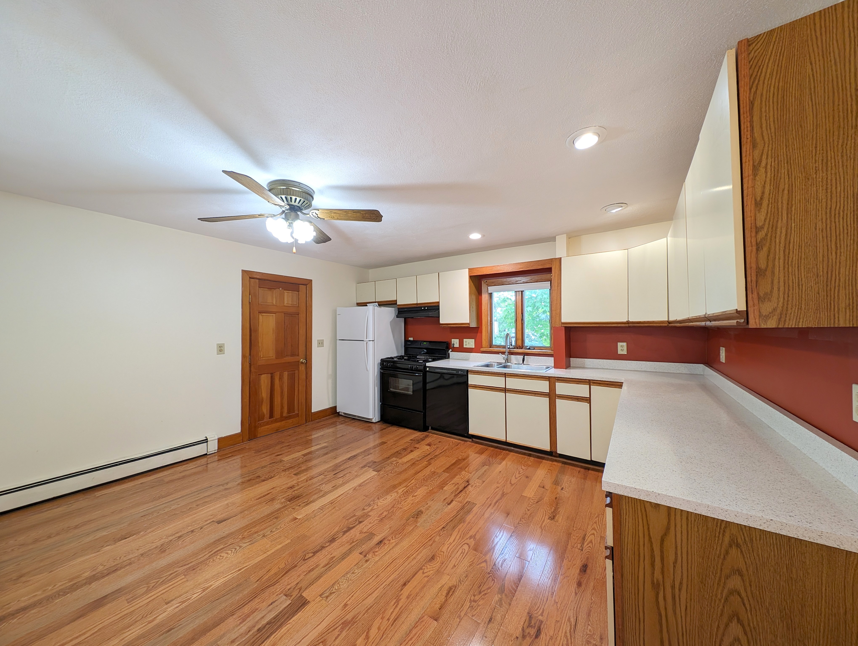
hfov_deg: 110.5
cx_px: 429
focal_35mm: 12
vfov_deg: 94.6
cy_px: 323
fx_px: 298
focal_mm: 2.23
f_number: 1.95
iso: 74
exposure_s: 1/23.8
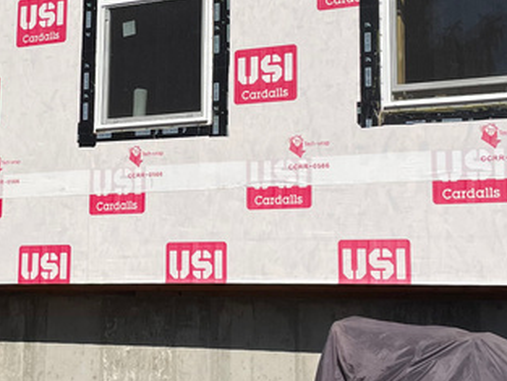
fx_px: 1245
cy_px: 89
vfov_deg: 17.3
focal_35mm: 85
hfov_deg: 22.9
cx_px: 152
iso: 32
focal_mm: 4.2
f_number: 1.6
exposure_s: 1/8403
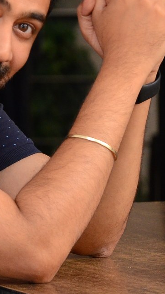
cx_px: 37
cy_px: 62
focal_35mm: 405
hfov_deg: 3.0
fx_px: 3154
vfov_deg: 5.3
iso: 1600
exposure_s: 1/125
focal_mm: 105
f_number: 7.1
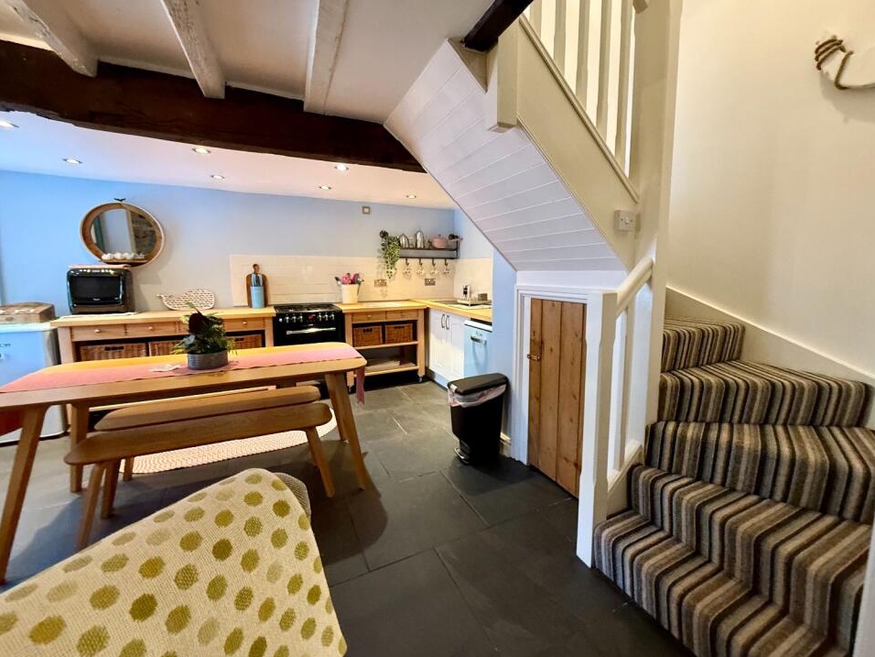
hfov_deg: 98.1
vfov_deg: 81.7
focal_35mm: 15
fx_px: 379
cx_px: 453
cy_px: 315
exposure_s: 1/50
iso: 400
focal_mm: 2.22
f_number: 2.2
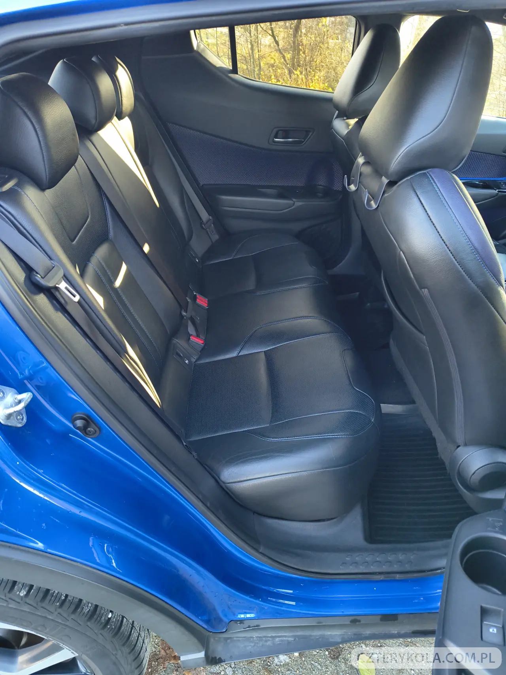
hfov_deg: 56.8
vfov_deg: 71.6
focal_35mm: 24
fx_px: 468
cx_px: 253
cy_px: 338
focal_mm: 5.56
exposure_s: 1/100
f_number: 1.8
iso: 438
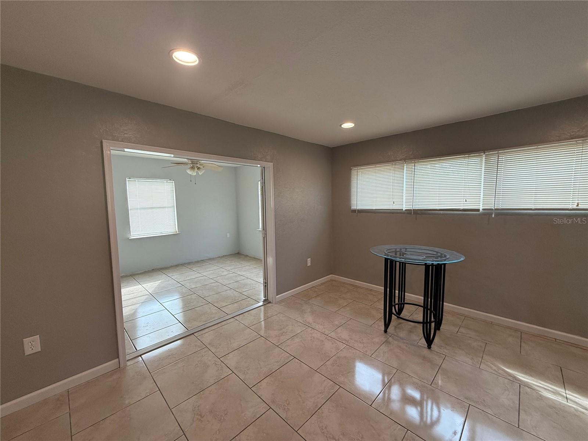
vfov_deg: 85.7
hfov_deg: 102.1
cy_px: 220
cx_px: 294
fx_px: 238
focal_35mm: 14
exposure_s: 1/120
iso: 125
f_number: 2.2
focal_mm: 2.22
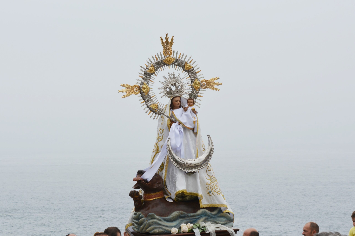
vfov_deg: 16.5
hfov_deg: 24.6
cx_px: 178
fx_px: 813
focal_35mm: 82
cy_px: 118
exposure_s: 1/320
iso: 100
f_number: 9
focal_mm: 55
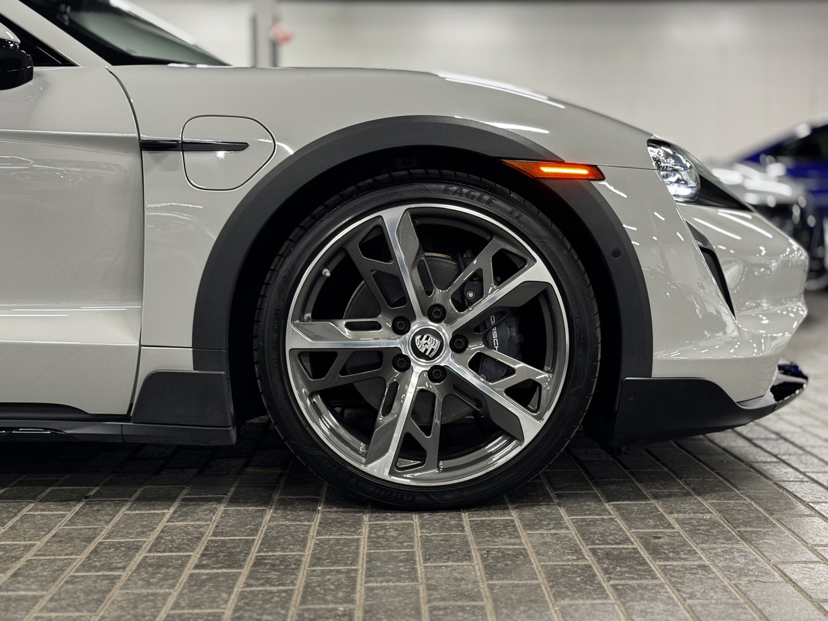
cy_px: 310
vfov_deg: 30.3
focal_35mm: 48
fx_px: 1148
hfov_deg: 39.7
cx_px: 414
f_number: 1.78
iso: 250
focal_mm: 6.86
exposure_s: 1/40
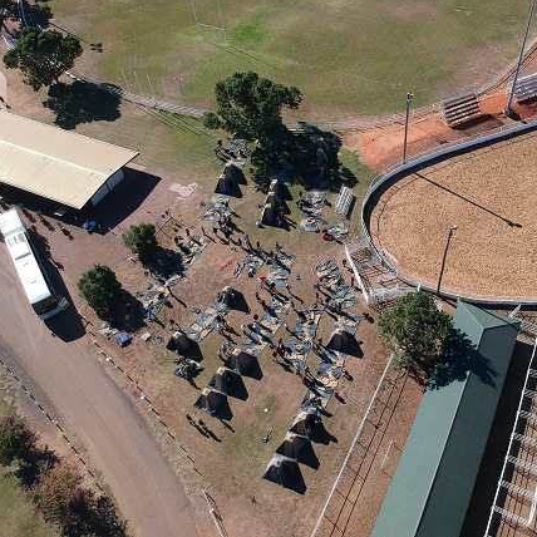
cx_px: 351
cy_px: 256
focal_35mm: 31
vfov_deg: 52.5
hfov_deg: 51.7
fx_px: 544
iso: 100
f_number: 2.6
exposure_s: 1/1000
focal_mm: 4.49
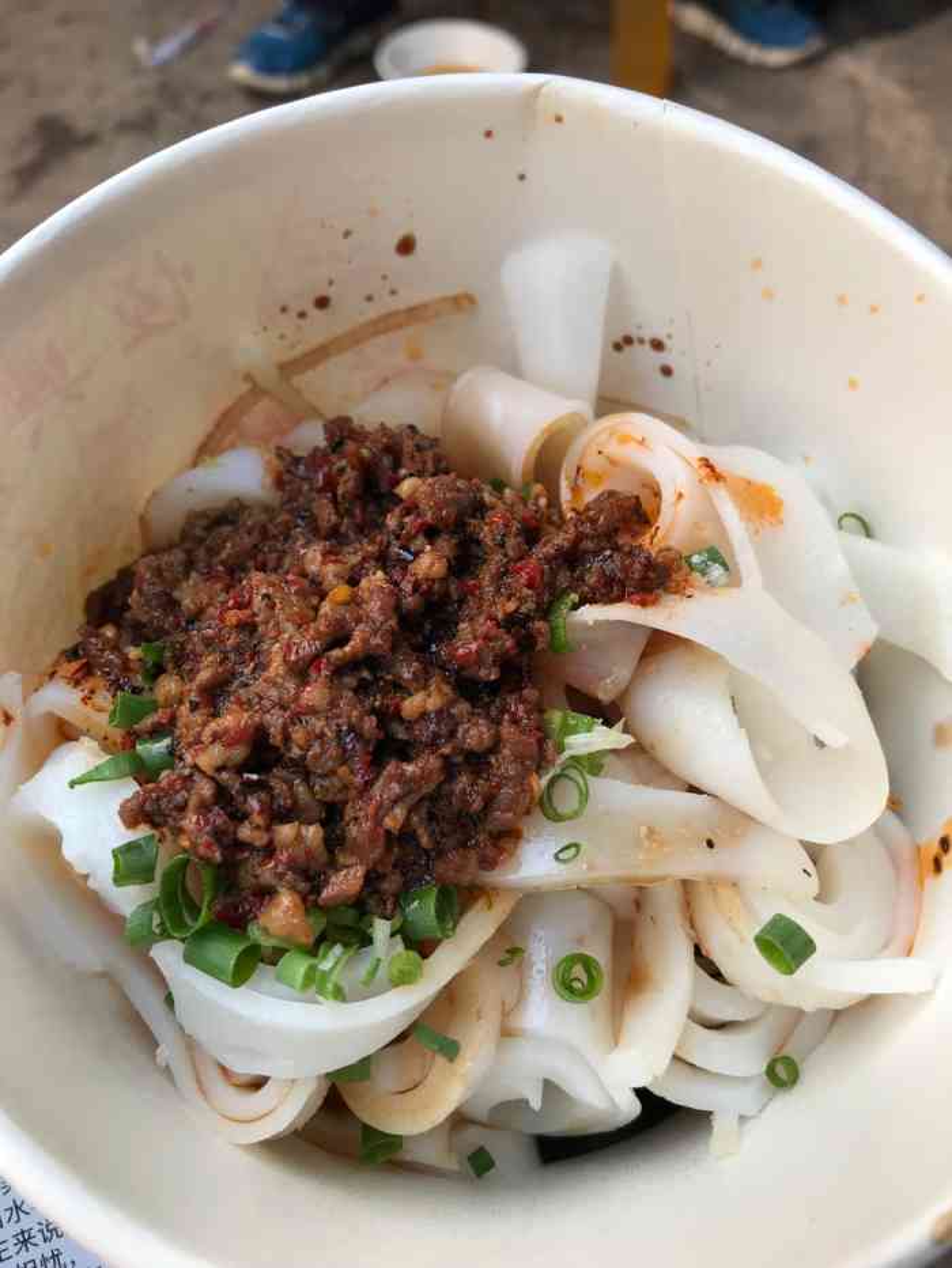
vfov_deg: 63.4
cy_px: 634
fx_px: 1026
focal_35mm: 28
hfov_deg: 49.8
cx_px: 476
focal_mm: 3.99
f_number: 1.8
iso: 20
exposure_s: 1/226
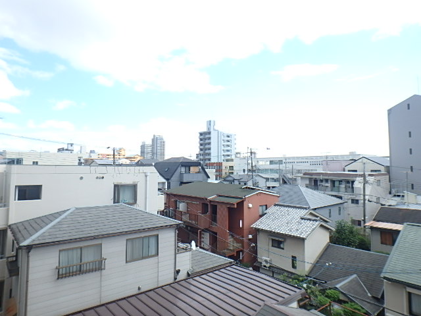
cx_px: 210
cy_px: 158
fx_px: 280
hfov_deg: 73.9
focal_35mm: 23
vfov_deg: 58.9
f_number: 3.8
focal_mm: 4
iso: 125
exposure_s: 1/500
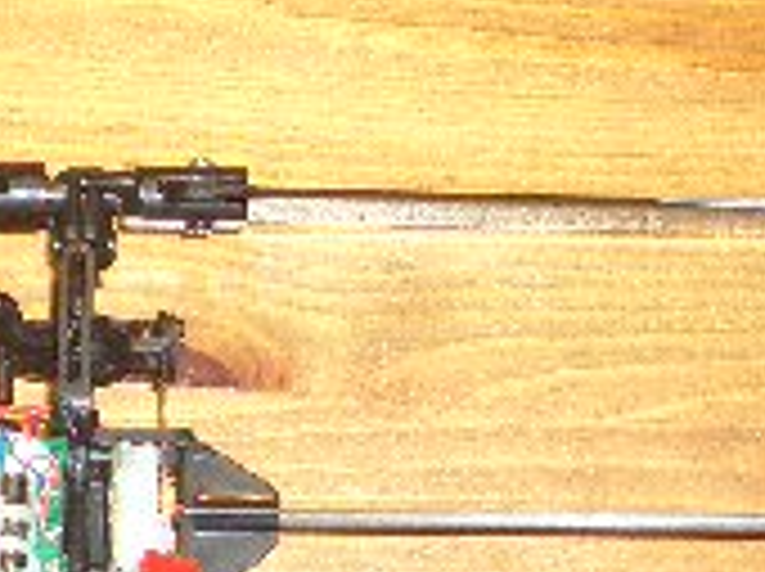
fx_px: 8739
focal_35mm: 396
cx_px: 58
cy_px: 126
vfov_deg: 3.7
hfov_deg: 5.0
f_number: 4.8
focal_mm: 17.4
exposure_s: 1/60
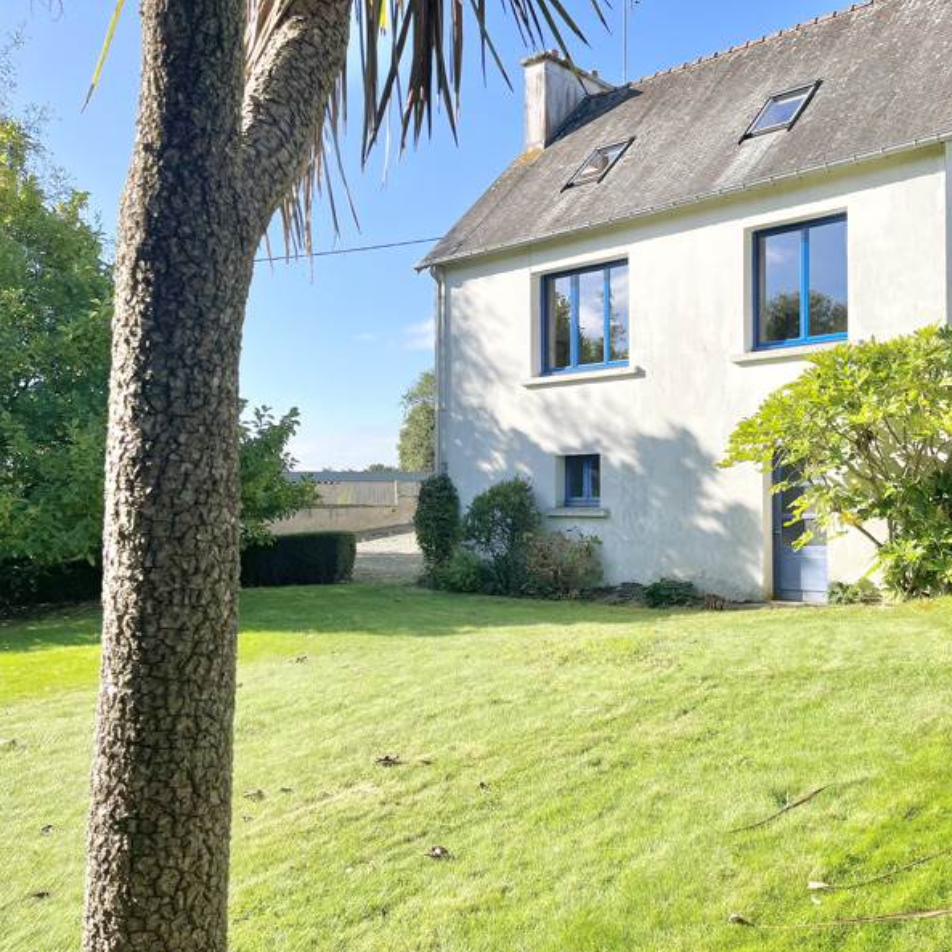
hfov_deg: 51.9
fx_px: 965
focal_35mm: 31
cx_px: 604
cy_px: 480
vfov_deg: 52.5
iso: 50
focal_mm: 5.1
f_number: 1.6
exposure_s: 1/2571
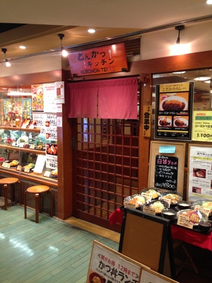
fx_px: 269
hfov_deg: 42.9
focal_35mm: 33
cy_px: 142
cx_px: 106
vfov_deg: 55.4
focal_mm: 4.12
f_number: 2.4
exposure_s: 1/20
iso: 160
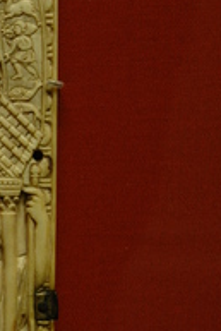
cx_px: -120
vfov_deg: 13.7
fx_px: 1367
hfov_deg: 9.0
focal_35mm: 149
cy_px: 253
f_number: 4
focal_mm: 29
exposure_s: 1/25
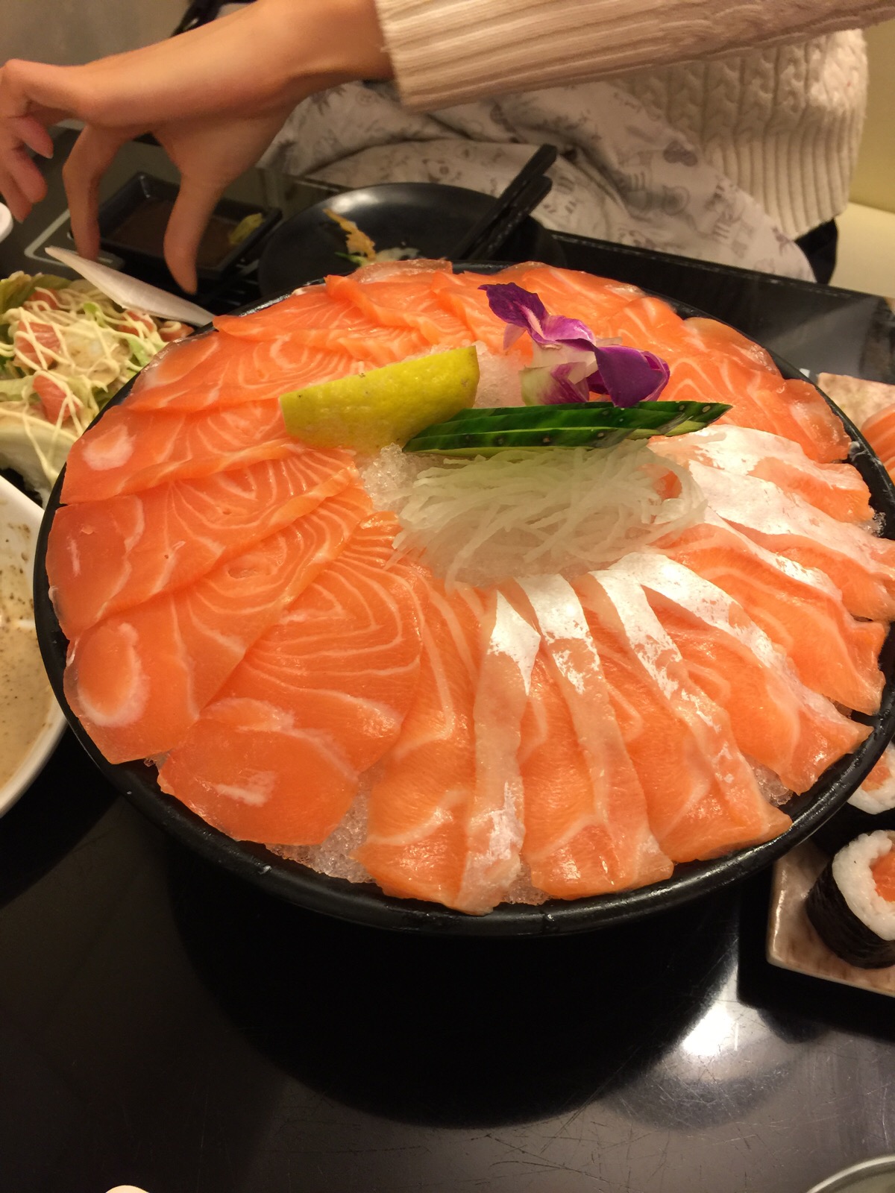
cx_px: 448
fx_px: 1000
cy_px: 596
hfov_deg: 48.2
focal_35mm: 29
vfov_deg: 61.7
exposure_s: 1/15
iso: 50
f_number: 2.2
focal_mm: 4.15
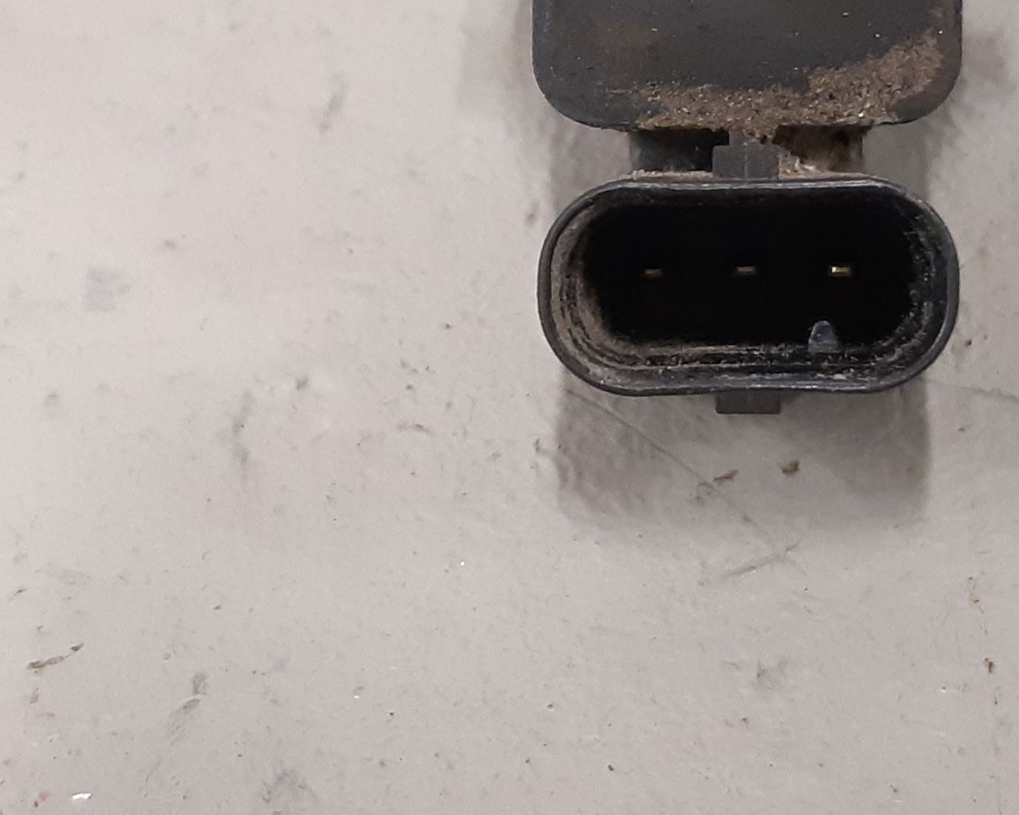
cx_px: 643
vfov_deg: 37.8
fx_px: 1176
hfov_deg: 46.4
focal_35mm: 39
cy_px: 266
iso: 250
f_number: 1.7
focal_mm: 3.93
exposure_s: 1/50
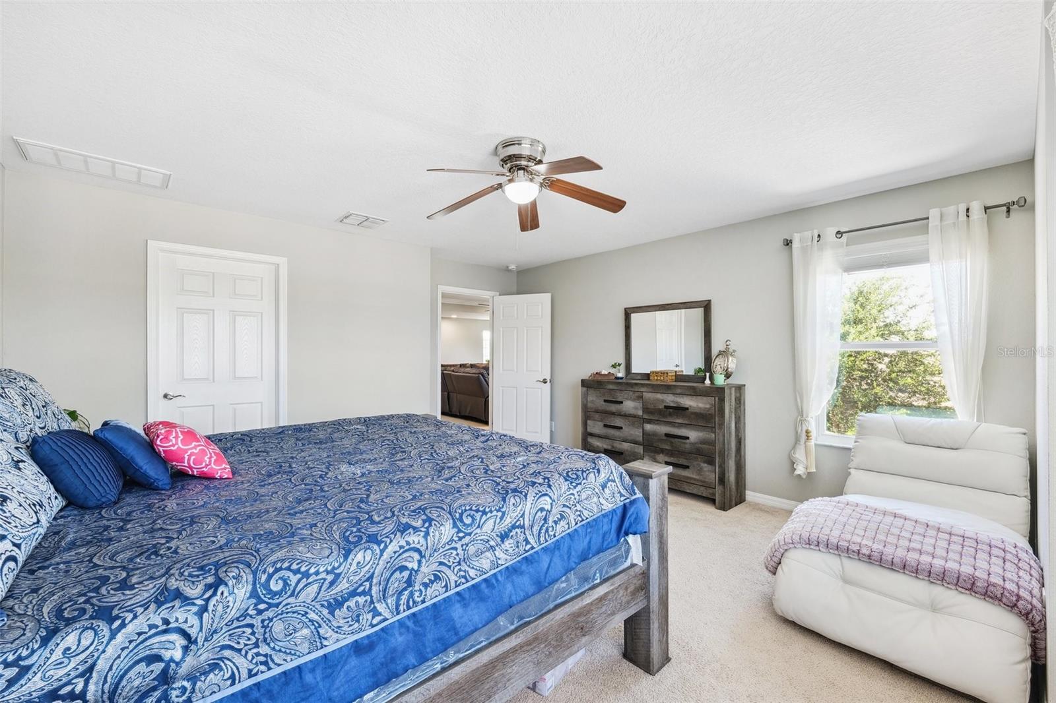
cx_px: 528
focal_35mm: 14
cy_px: 352
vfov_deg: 81.2
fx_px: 411
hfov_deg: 104.3
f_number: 8
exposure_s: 1/13
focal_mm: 14
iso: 400
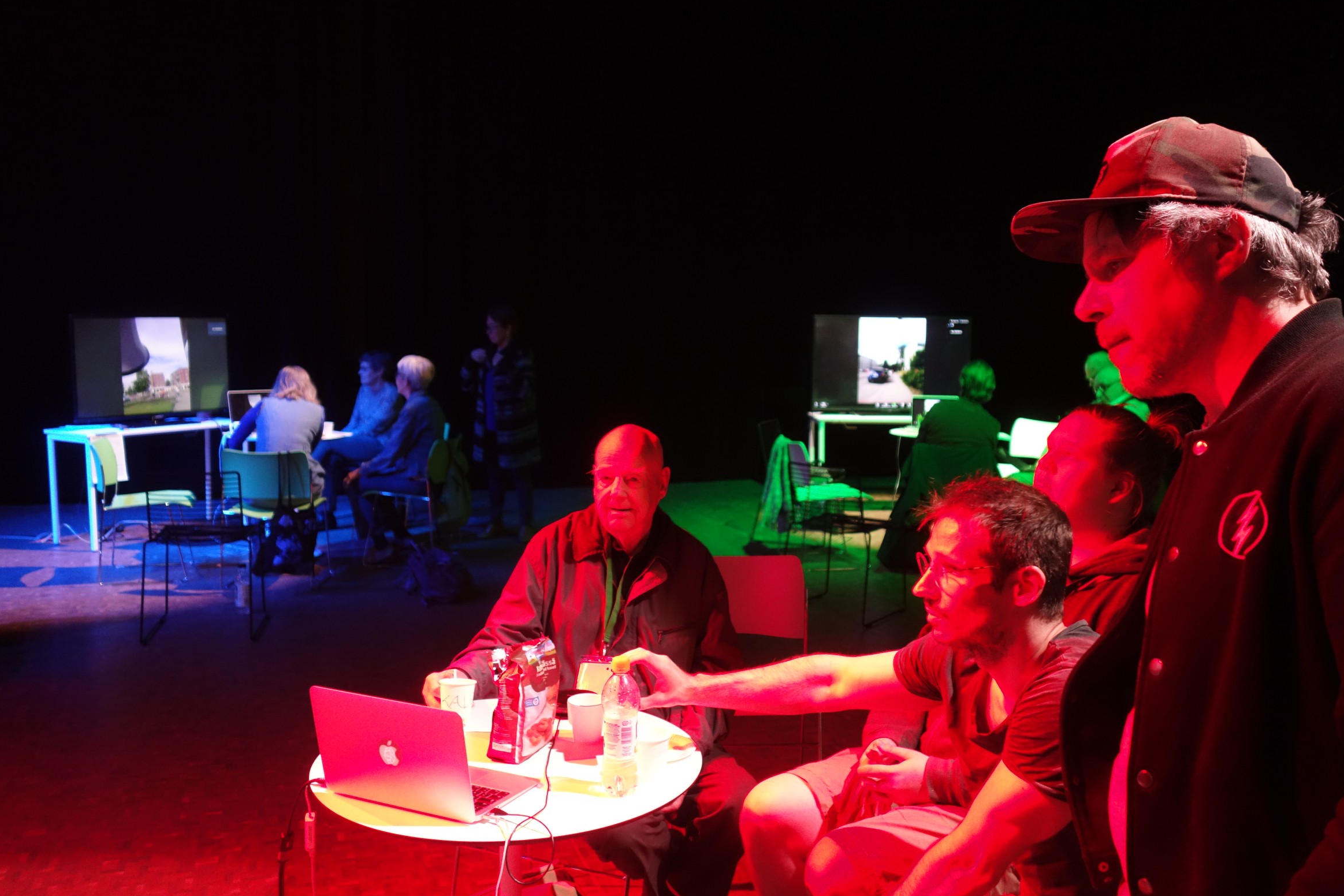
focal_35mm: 33
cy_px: 436
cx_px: 673
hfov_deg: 57.2
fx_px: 1232
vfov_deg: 40.0
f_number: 2.2
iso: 800
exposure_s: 1/100
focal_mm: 11.75
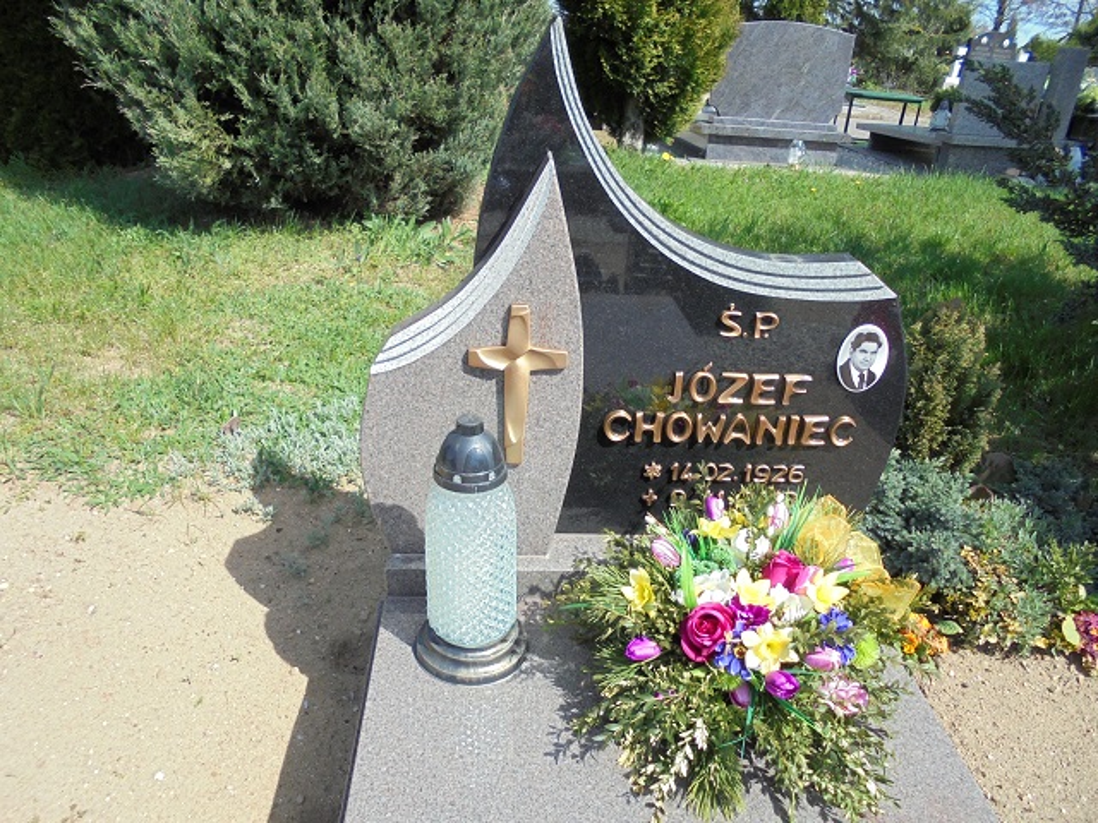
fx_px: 825
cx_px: 549
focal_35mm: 26
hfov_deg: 67.3
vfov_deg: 53.1
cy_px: 412
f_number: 3.5
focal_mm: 4.6
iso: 100
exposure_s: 1/500
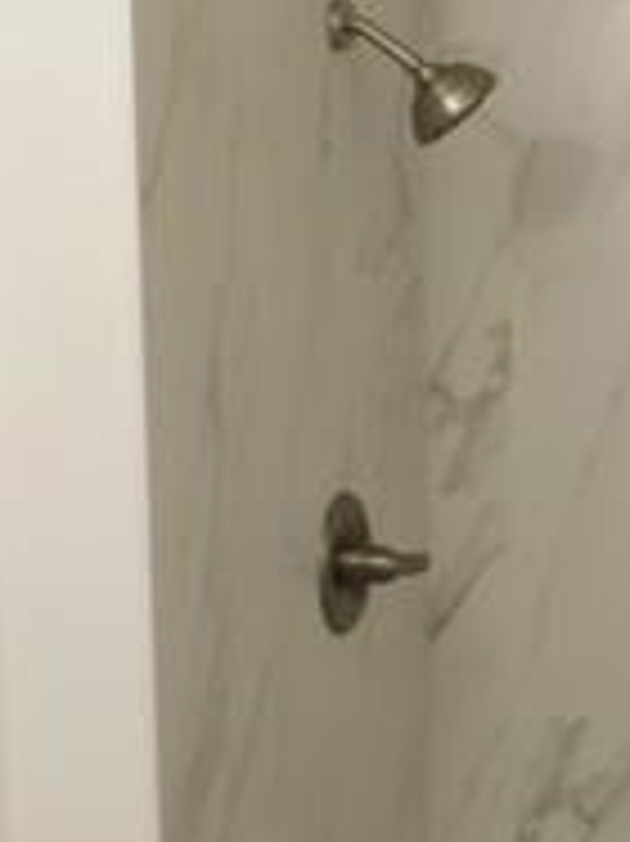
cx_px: 711
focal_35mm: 82
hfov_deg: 17.3
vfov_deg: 23.6
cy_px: 644
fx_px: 1992
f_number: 3.3
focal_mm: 4.3
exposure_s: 1/30
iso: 200
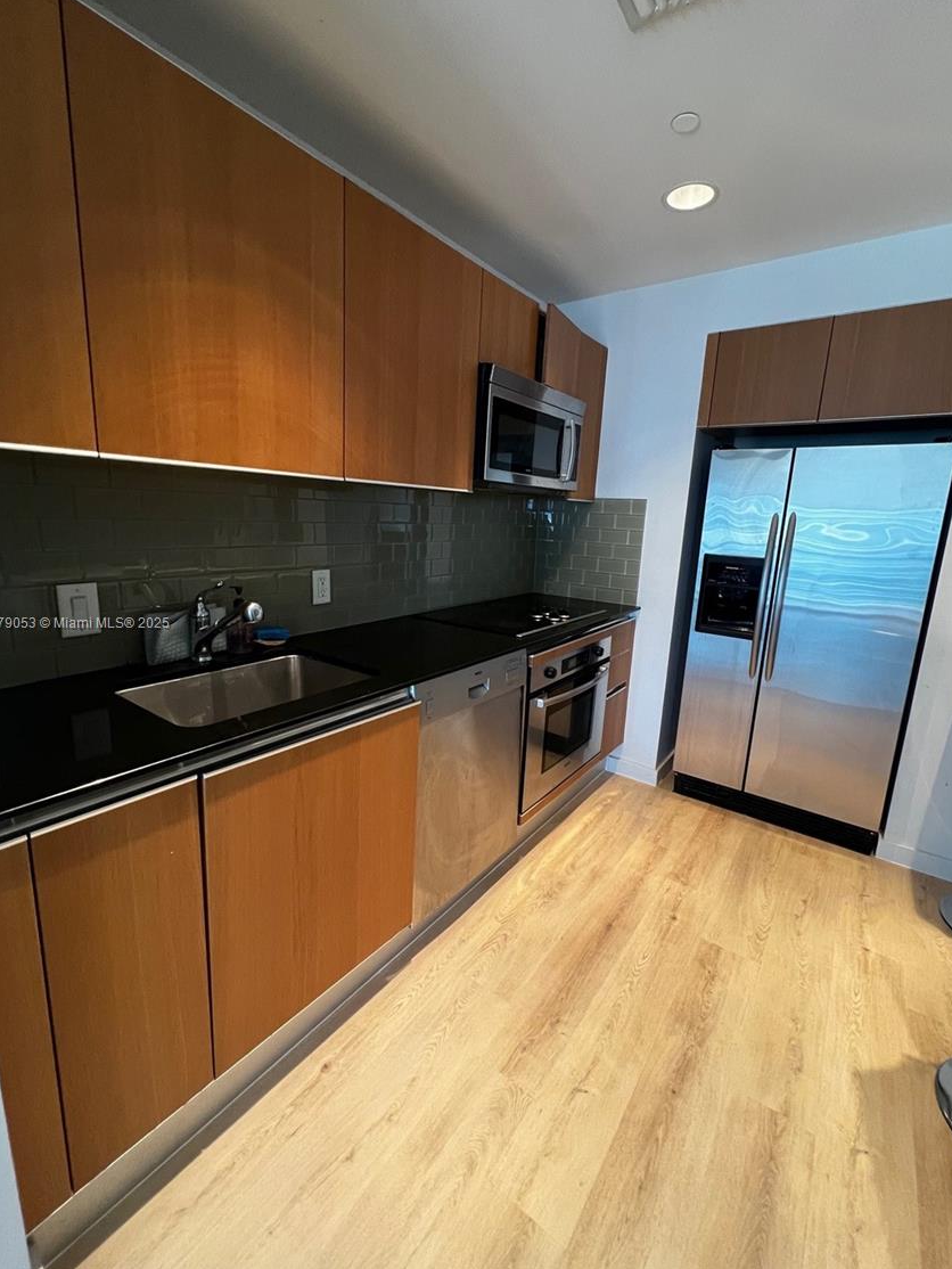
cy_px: 624
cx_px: 474
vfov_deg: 102.0
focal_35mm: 14
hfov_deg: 85.7
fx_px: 513
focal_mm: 1.57
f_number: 1.8
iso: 400
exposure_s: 1/60
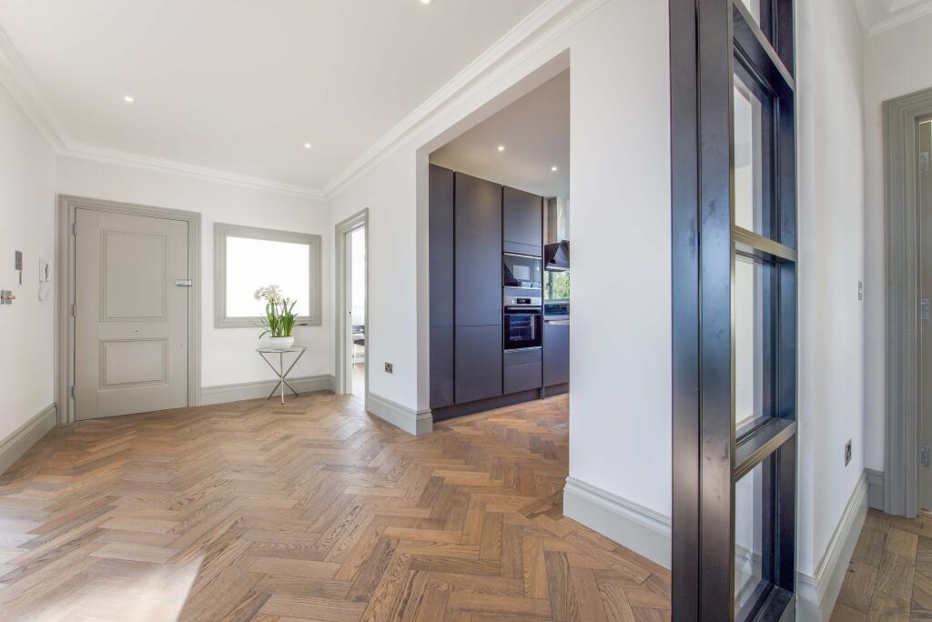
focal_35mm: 14
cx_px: 466
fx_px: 363
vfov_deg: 81.3
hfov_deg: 104.2
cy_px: 311
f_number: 9
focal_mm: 14
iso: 250
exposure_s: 1/20
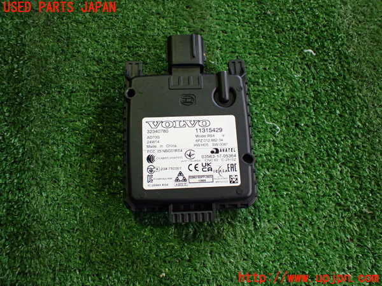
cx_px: 191
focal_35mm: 30
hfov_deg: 60.0
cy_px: 143
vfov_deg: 46.8
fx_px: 331
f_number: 2.3
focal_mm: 5.4
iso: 500
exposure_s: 1/125
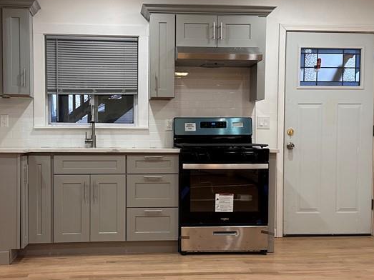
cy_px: 161
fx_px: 508
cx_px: 167
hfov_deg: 40.4
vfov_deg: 30.8
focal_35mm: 47
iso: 125
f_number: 1.78
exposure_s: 1/60
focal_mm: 6.86
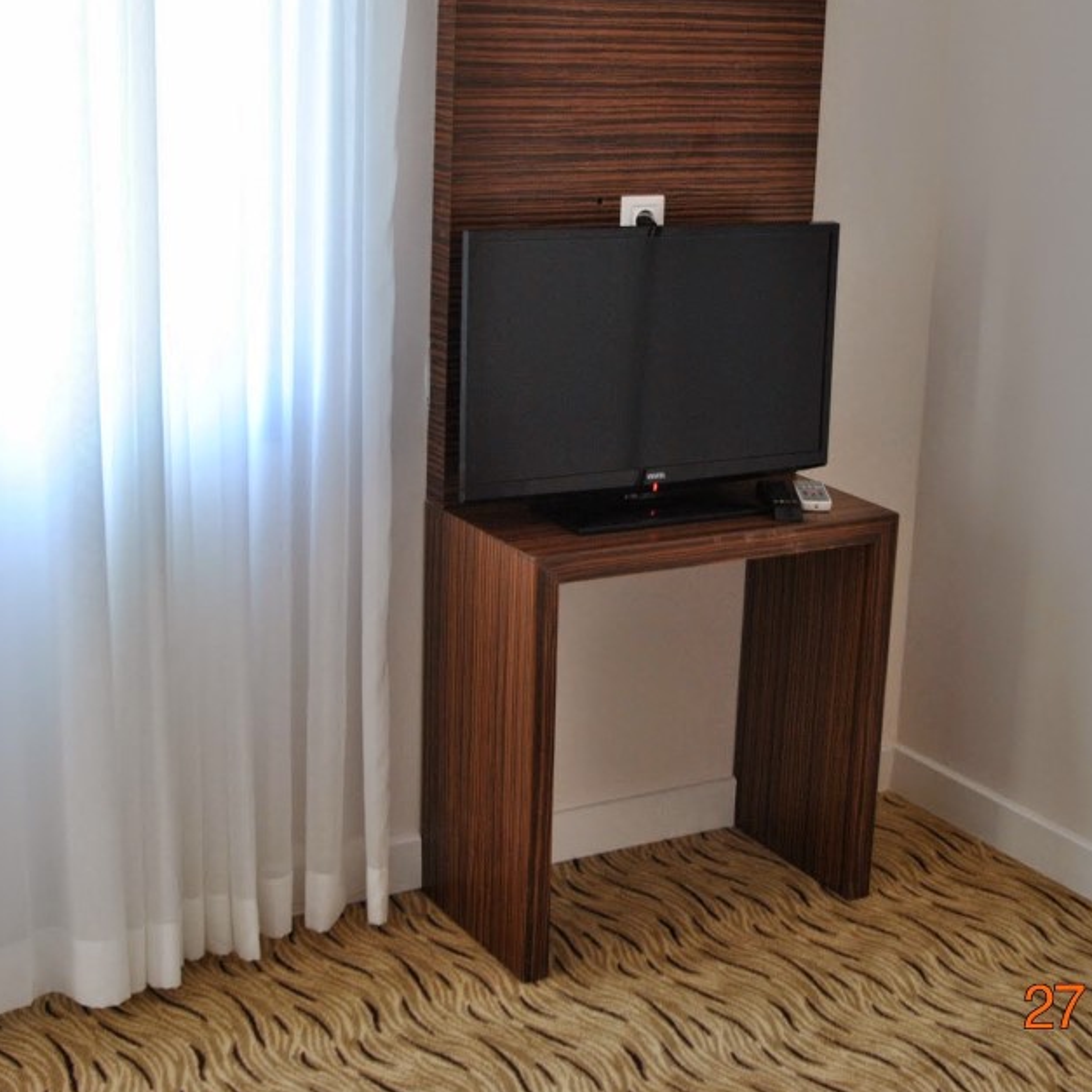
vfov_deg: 30.5
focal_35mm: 56
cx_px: 710
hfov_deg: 30.4
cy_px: 439
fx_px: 1999
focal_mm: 24
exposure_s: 1/30
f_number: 4.5
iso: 280
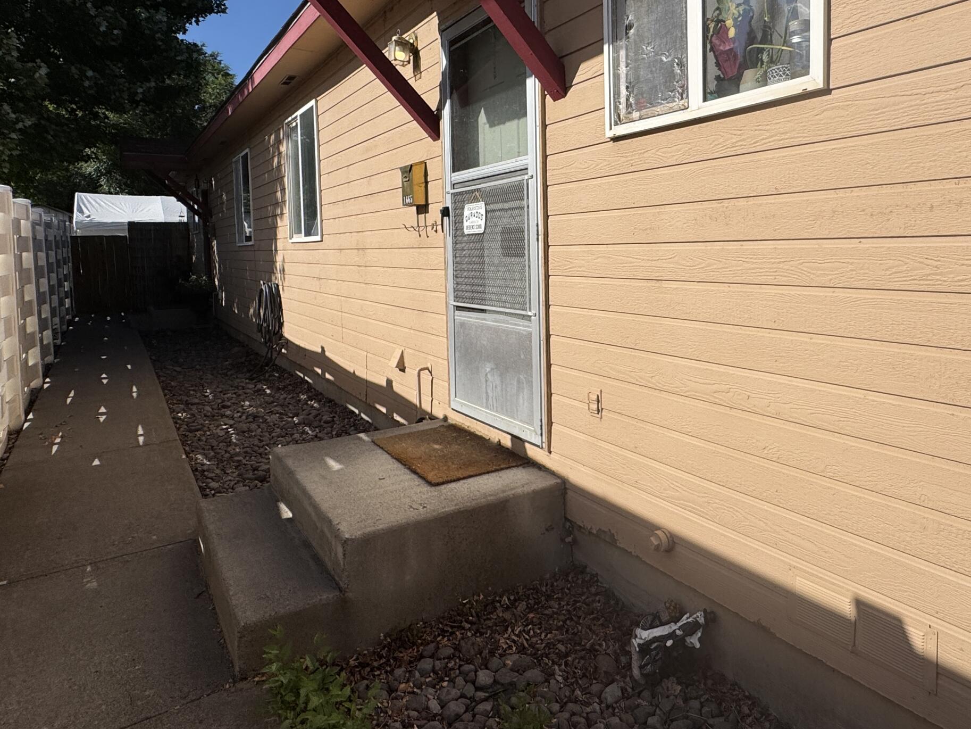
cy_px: 283
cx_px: 610
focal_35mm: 23
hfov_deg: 72.6
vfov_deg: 58.3
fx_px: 645
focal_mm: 2.22
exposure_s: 1/4132
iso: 40
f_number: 2.2
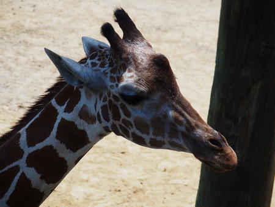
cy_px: 104
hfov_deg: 9.0
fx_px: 1749
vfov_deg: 6.8
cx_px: 138
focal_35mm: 220
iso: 100
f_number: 3.5
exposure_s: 1/1000
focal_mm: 46.7
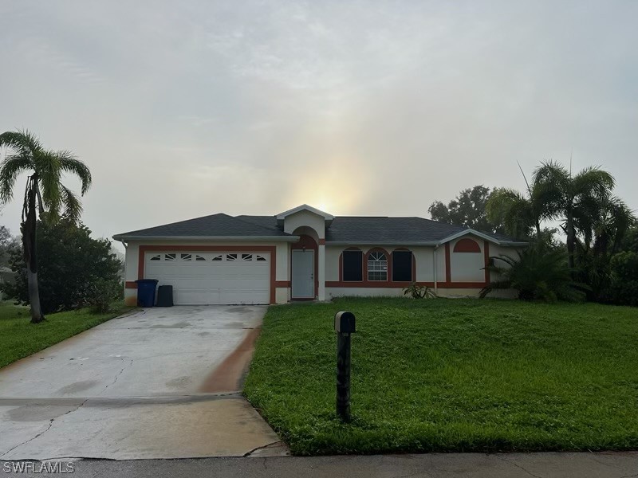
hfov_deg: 67.3
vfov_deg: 53.1
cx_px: 319
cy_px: 239
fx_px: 479
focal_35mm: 26
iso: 50
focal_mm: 5.7
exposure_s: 1/5076
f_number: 1.5
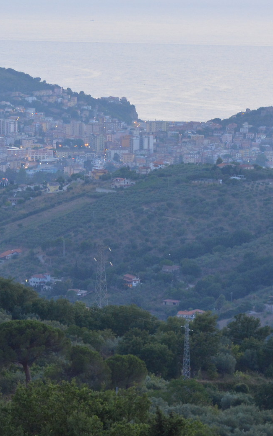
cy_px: 117
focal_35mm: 176
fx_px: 2096
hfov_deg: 7.4
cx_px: 46
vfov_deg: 11.9
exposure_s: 1/60
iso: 800
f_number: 4
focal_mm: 50
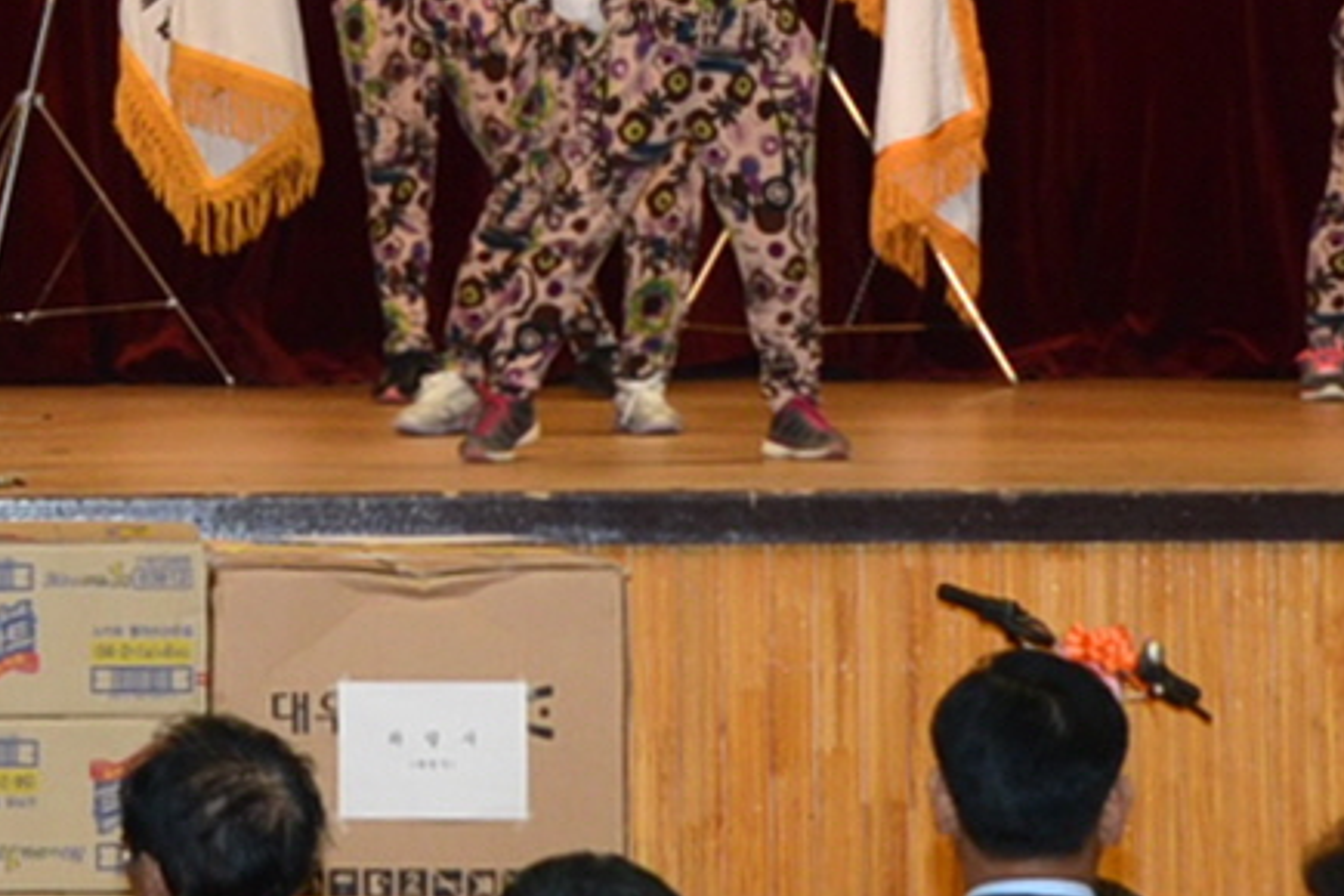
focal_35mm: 351
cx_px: 90
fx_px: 13103
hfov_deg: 5.9
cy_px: -1044
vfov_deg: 3.9
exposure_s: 1/60
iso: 800
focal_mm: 62
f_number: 7.1
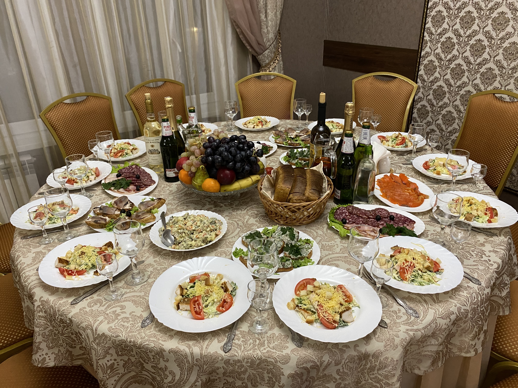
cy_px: 194
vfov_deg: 53.1
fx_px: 389
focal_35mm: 26
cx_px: 259
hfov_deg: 67.3
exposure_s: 1/50
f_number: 1.8
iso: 250
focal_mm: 4.25
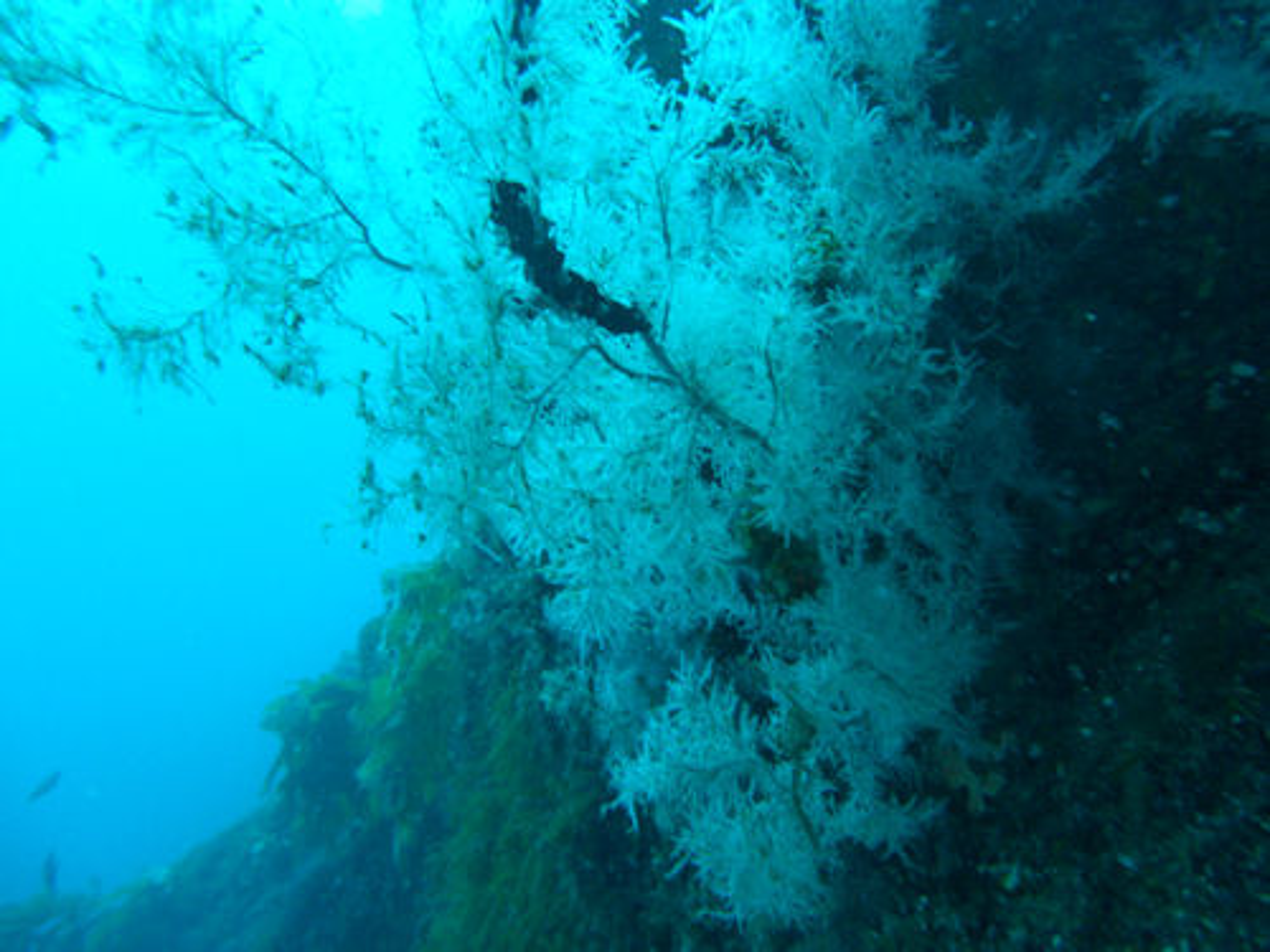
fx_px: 954
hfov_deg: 67.3
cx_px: 635
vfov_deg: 53.1
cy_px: 476
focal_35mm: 26
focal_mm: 4.6
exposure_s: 1/30
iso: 100
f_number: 3.2
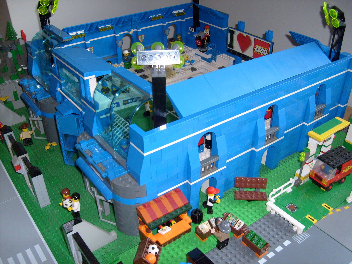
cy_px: 132
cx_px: 176
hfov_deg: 52.6
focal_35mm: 35
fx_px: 356
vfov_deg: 40.7
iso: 100
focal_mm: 5.8
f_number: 2.8
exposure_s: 1/45
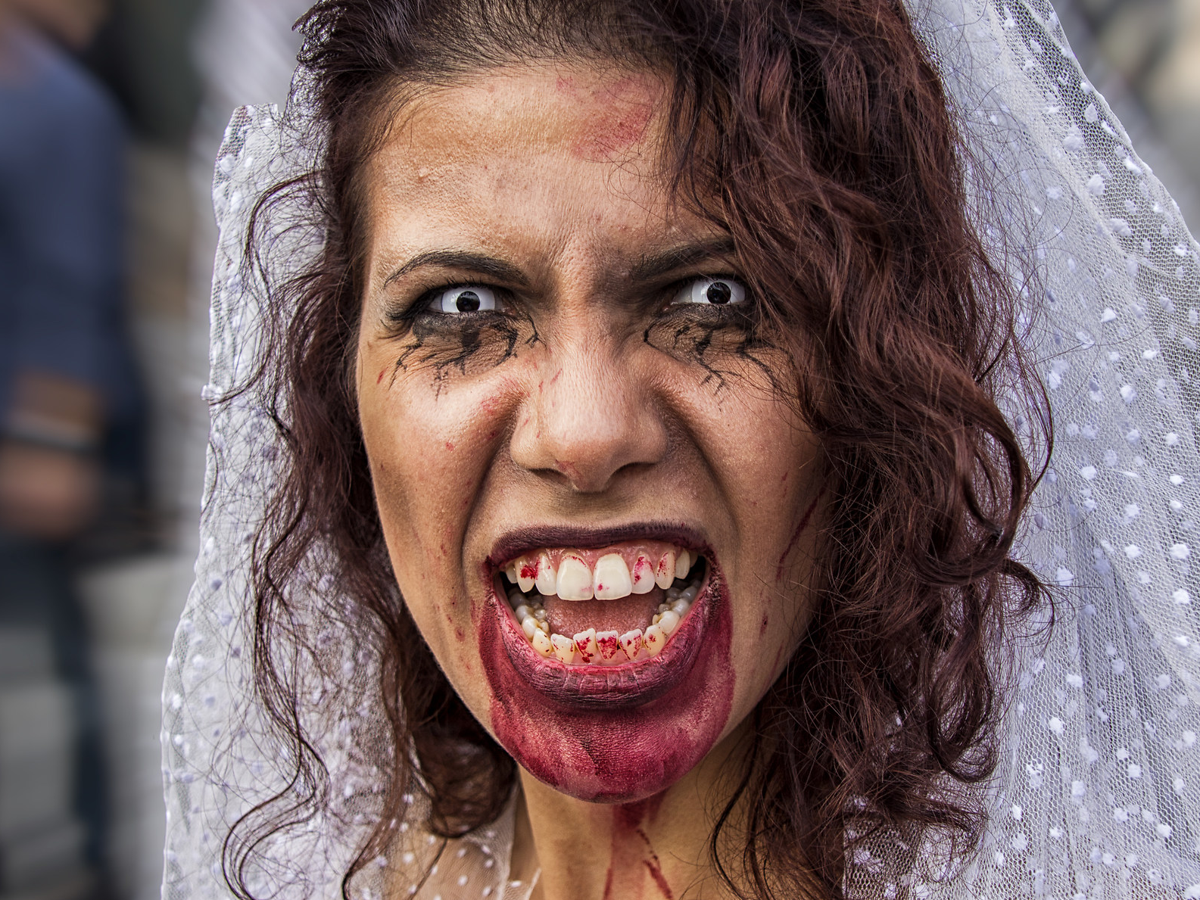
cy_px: 503
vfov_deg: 17.8
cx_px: 604
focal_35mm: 83
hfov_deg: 23.6
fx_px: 2878
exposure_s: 1/200
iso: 140
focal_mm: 38
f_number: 4.8
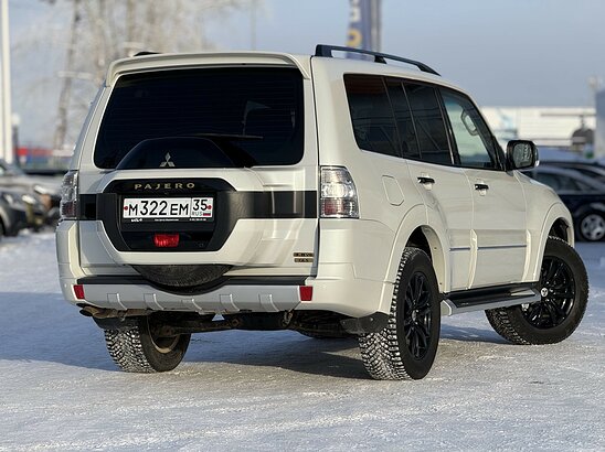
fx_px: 2095
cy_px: 226
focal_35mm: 120
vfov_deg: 12.3
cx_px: 302
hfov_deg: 16.4
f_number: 2.8
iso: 64
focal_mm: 15.66
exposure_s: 1/1916
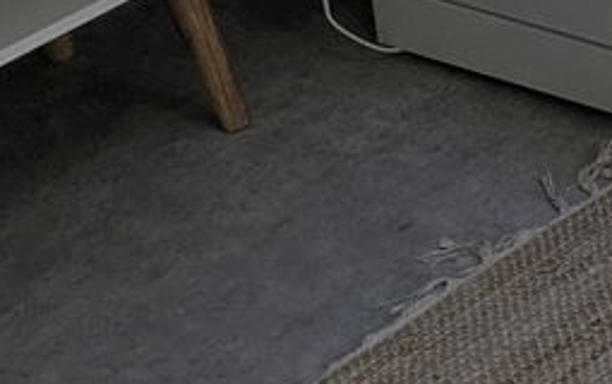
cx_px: 1339
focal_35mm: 166
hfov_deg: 11.1
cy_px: -623
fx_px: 2772
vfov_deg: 7.3
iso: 91
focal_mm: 5.43
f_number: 1.89
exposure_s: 1/100
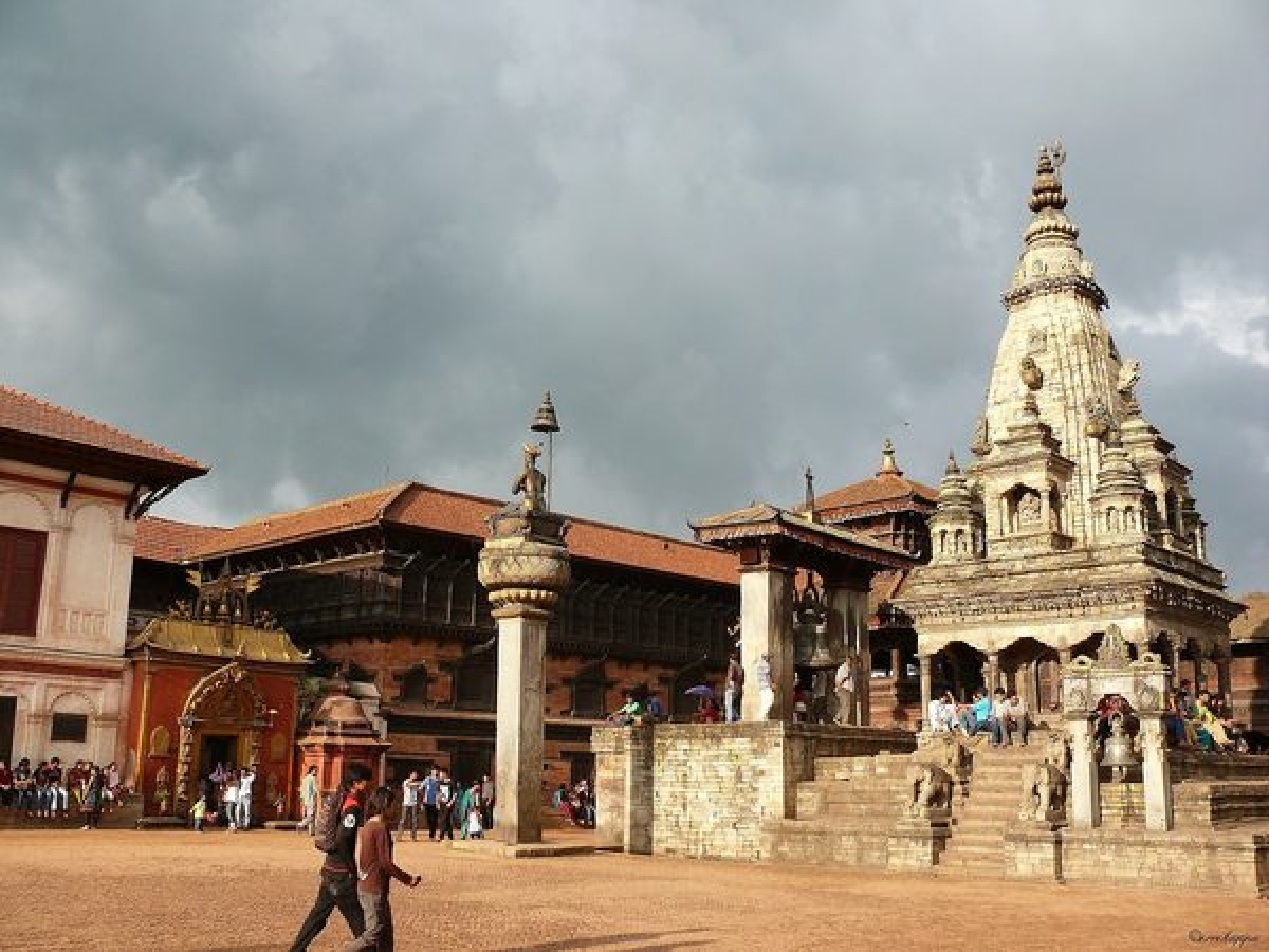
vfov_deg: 40.7
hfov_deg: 52.6
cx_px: 634
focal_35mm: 35
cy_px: 476
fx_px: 1283
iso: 100
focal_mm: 7.4
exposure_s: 1/250
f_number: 4
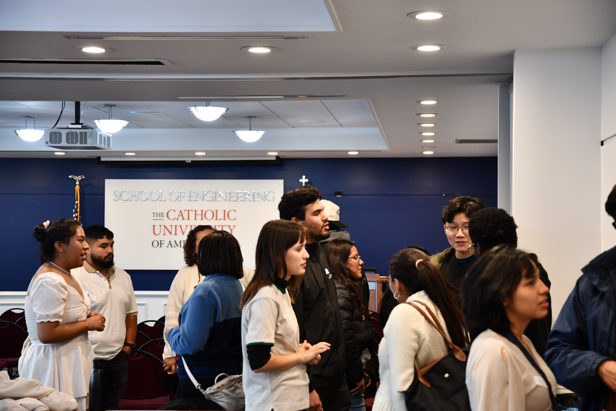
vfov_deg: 21.6
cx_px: 308
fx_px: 1078
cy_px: 206
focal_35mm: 63
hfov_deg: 31.9
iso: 1400
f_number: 3.5
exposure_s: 1/125
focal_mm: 42
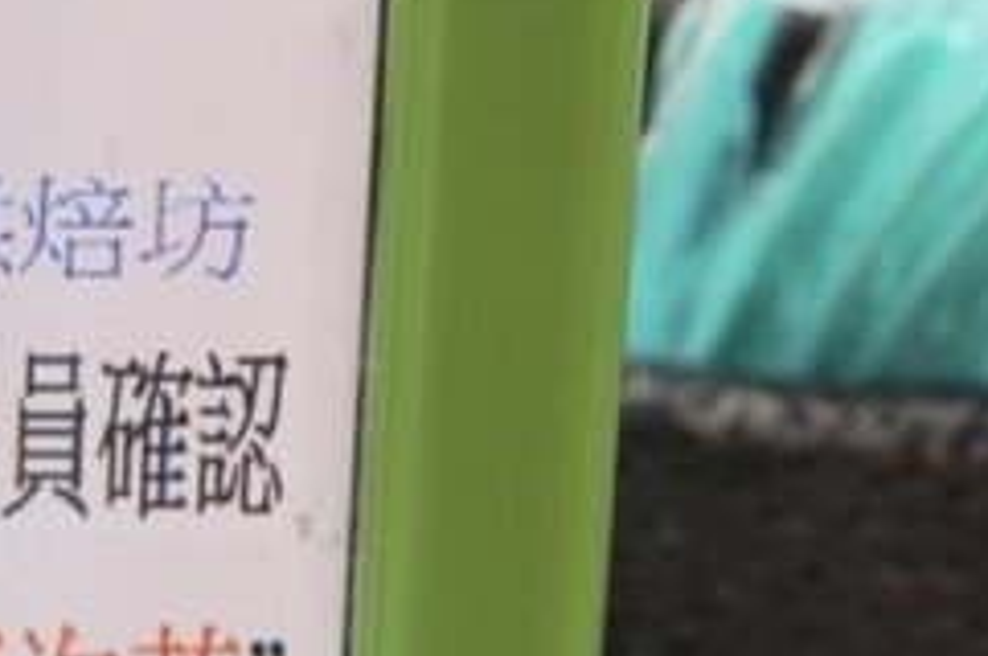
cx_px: -283
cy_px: 156
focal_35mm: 187
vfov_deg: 7.3
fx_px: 5125
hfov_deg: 10.8
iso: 320
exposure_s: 1/60
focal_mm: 30
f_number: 4
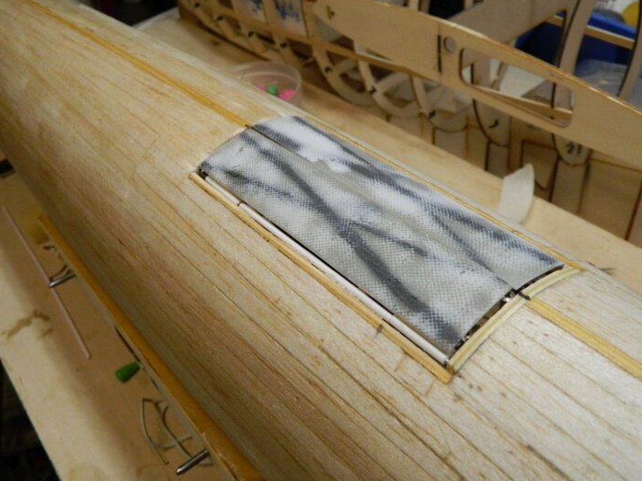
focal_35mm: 32
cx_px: 321
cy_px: 238
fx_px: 593
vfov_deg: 44.1
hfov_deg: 56.8
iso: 400
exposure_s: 1/160
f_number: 3.2
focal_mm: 5.6
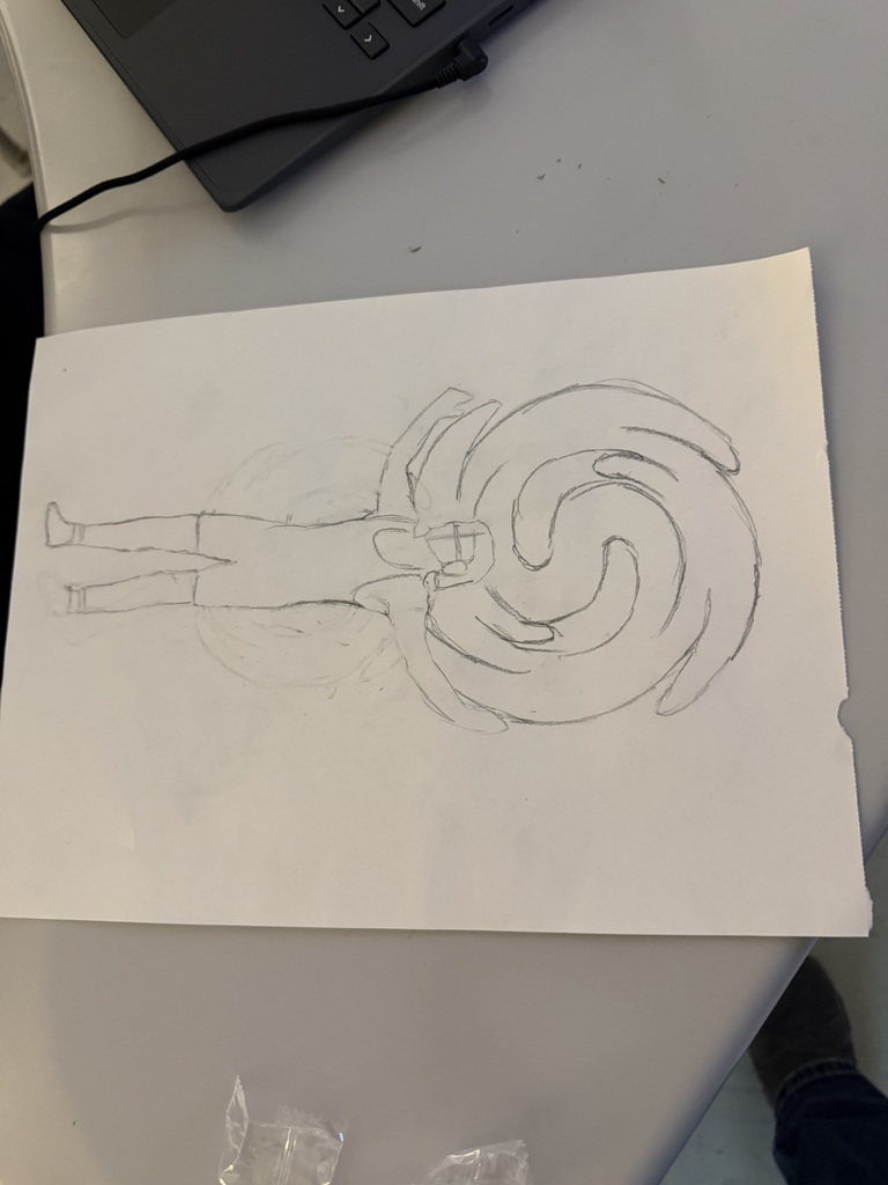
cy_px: 592
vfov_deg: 71.6
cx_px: 444
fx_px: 821
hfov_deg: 56.8
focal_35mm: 24
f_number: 1.78
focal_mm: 6.76
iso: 640
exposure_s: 1/36
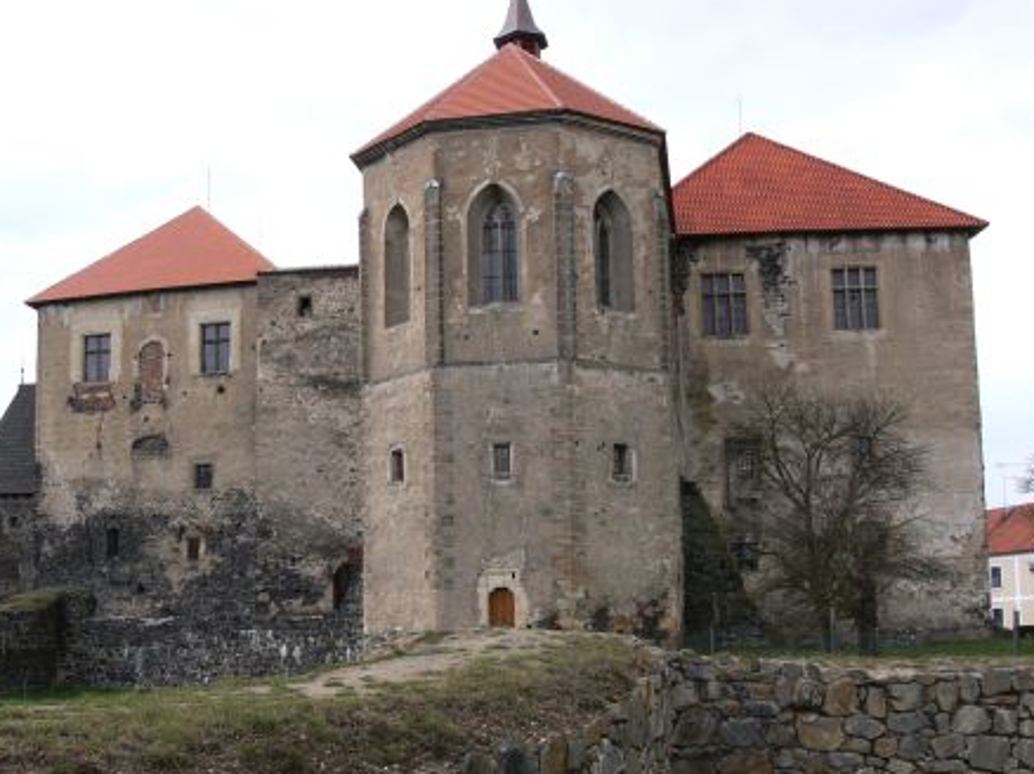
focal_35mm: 48
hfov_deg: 39.2
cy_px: 444
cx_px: 340
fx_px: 1433
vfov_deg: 30.2
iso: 200
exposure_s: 1/320
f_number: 5.6
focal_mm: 7.4
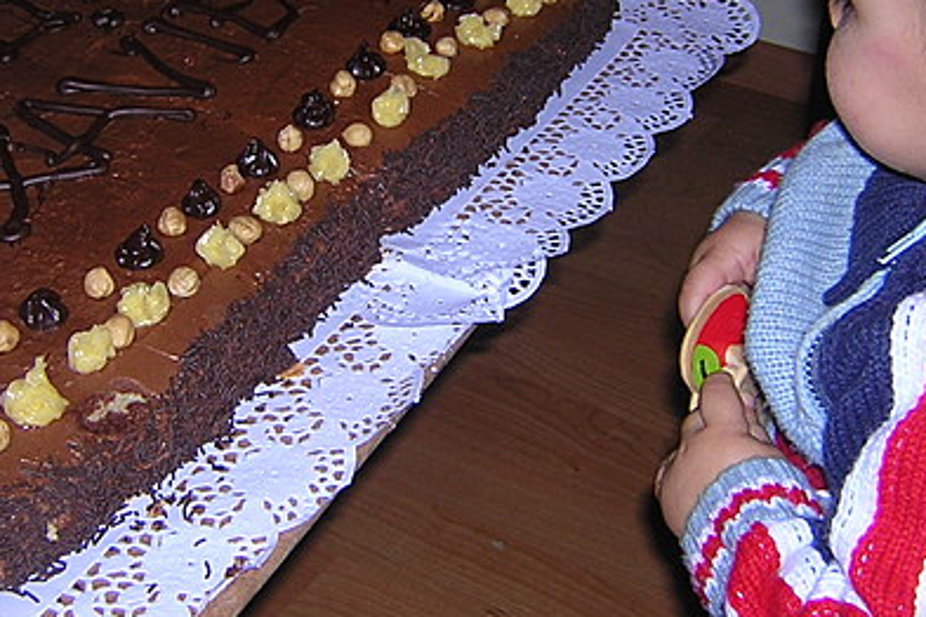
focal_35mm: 61
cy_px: 186
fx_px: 1569
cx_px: 443
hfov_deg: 32.9
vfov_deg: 22.1
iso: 100
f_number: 2.6
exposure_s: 1/60.1
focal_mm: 4.7
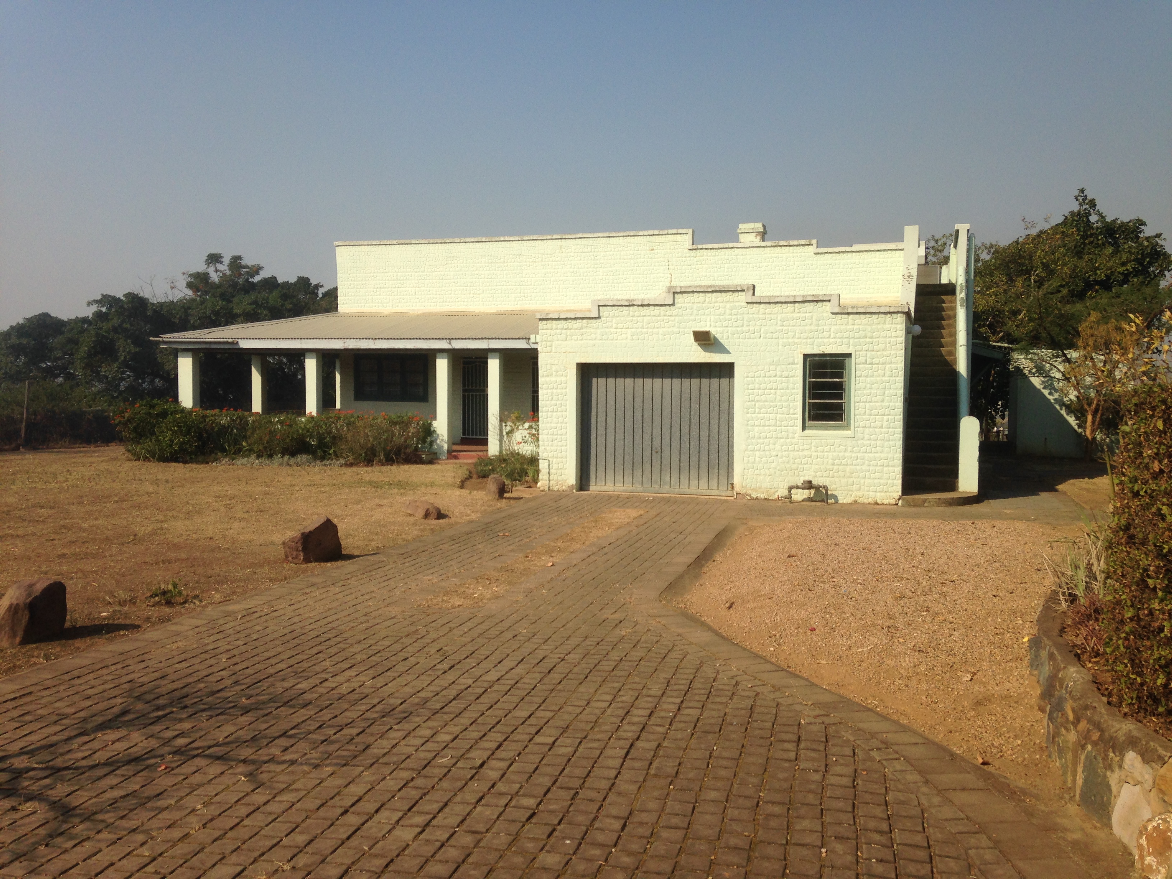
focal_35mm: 33
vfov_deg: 42.9
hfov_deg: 55.4
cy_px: 440
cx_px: 586
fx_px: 1117
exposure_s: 1/2358
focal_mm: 4.12
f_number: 2.4
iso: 50
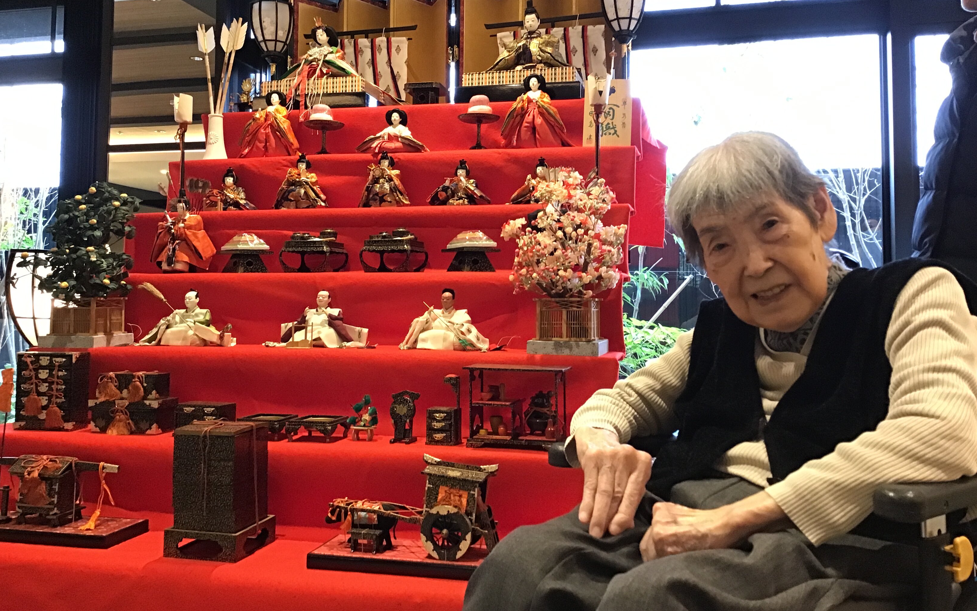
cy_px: 247
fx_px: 879
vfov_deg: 38.2
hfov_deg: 58.1
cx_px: 489
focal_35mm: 33
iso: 160
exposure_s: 1/30
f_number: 2.4
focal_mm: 3.3
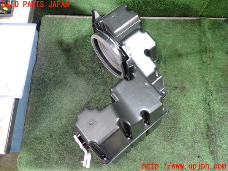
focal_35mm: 30
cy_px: 86
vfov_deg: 46.8
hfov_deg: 60.0
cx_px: 114
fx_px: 198
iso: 640
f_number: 2.3
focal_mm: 5.4
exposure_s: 1/30
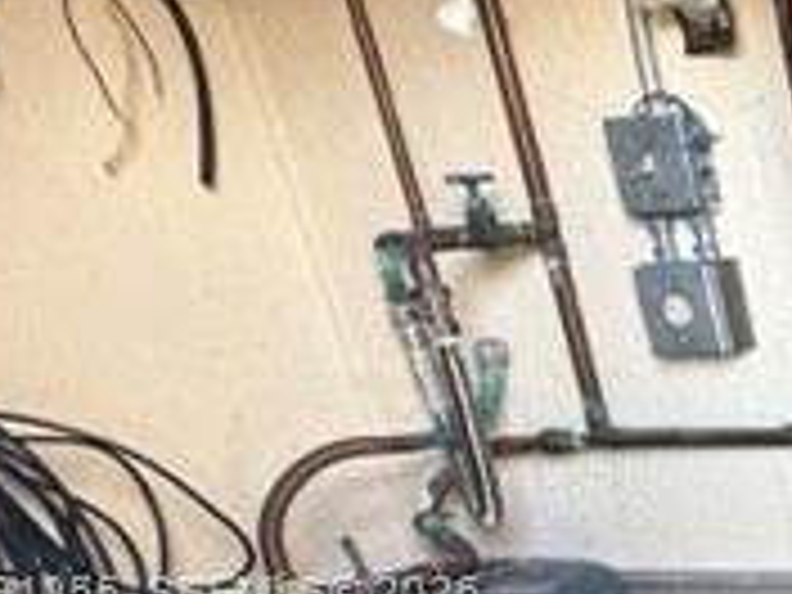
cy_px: 594
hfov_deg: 24.5
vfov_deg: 27.0
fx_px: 1167
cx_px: 1305
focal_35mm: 51
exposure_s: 1/60
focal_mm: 2.22
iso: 400
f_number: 2.2
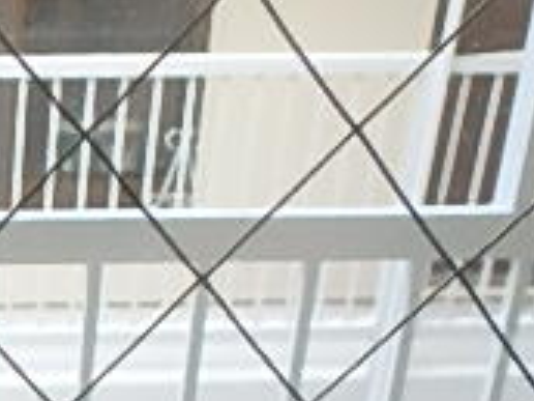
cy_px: 668
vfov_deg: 16.5
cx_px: -186
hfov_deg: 22.1
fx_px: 1203
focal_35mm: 78
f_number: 3.5
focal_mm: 3.7
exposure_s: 1/60
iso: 125
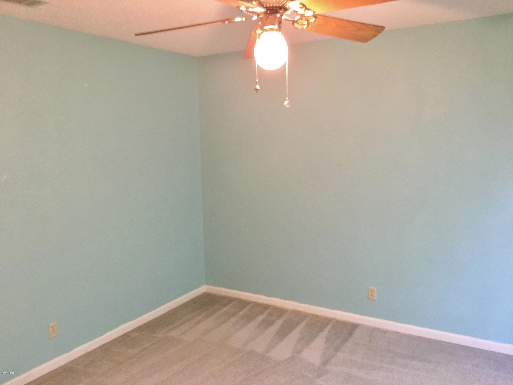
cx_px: 256
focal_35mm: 29
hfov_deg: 61.7
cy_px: 192
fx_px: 430
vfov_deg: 48.2
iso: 200
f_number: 2.2
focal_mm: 4.15
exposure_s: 1/24
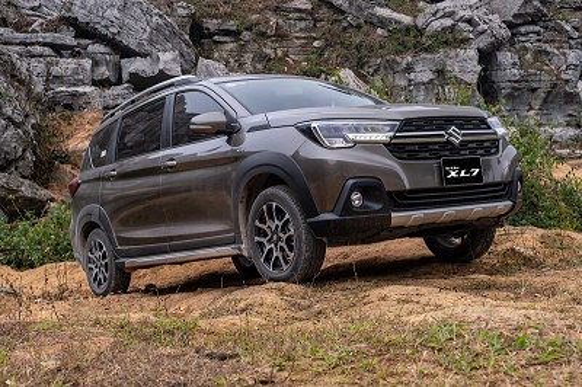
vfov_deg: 26.4
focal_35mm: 51
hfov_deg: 38.9
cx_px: 291
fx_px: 824
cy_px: 194
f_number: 4.5
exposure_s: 1/100
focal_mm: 34.2
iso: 200
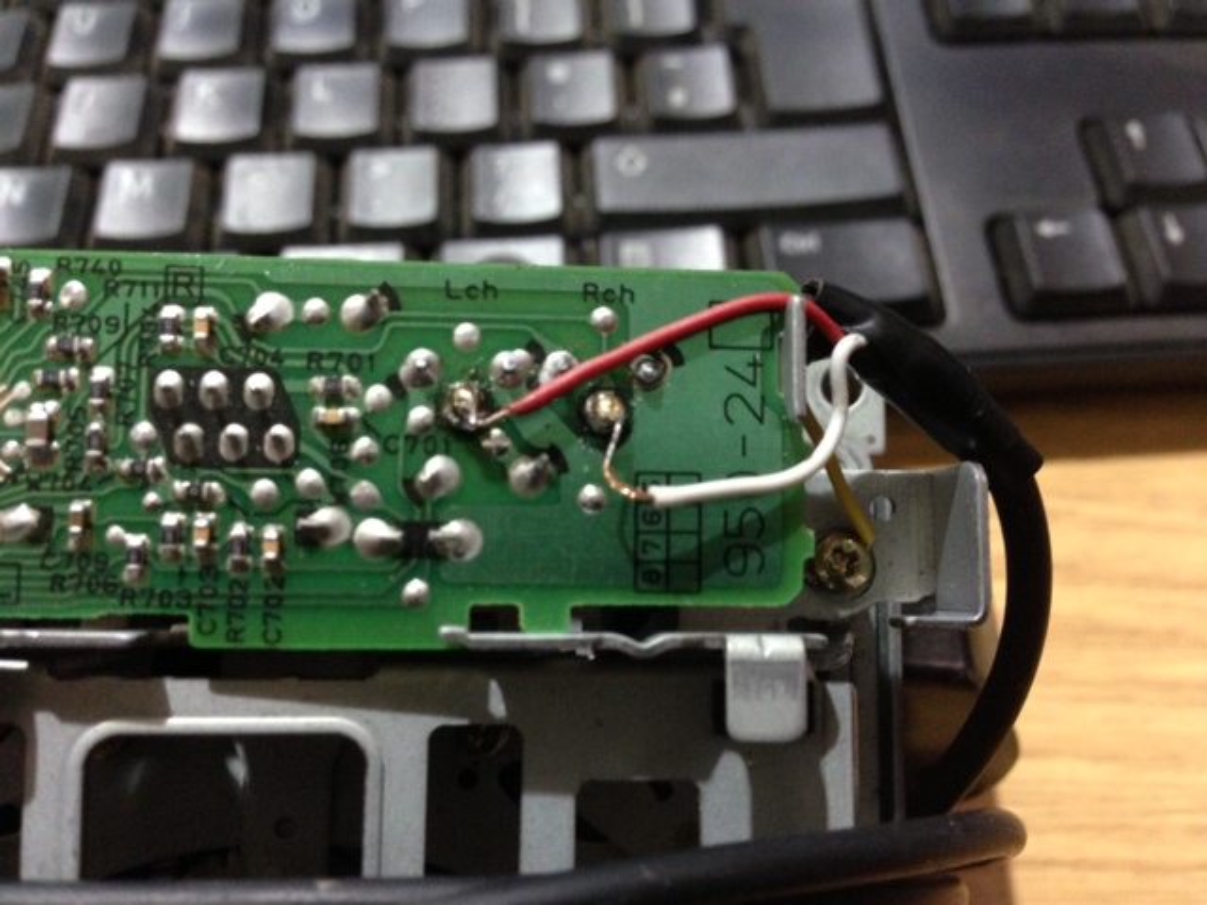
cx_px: 604
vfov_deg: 42.9
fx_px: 1151
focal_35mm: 33
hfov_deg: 55.4
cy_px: 452
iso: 400
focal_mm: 4.13
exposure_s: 1/15
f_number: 2.4
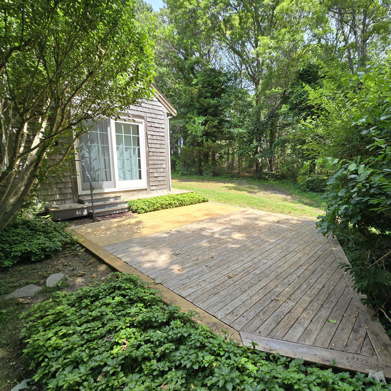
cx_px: 232
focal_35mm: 16
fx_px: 204
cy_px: 195
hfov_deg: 86.5
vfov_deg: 87.4
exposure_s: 1/458
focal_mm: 2.2
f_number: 2.2
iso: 50
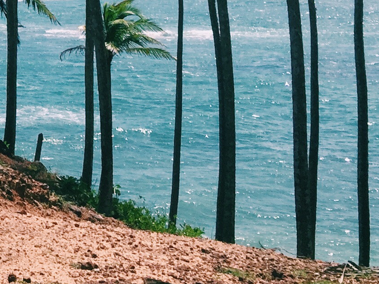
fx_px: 1237
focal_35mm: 113
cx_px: -284
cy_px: -163
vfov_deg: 12.4
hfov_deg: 15.3
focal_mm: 4.15
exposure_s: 1/2825
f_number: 2.2
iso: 32
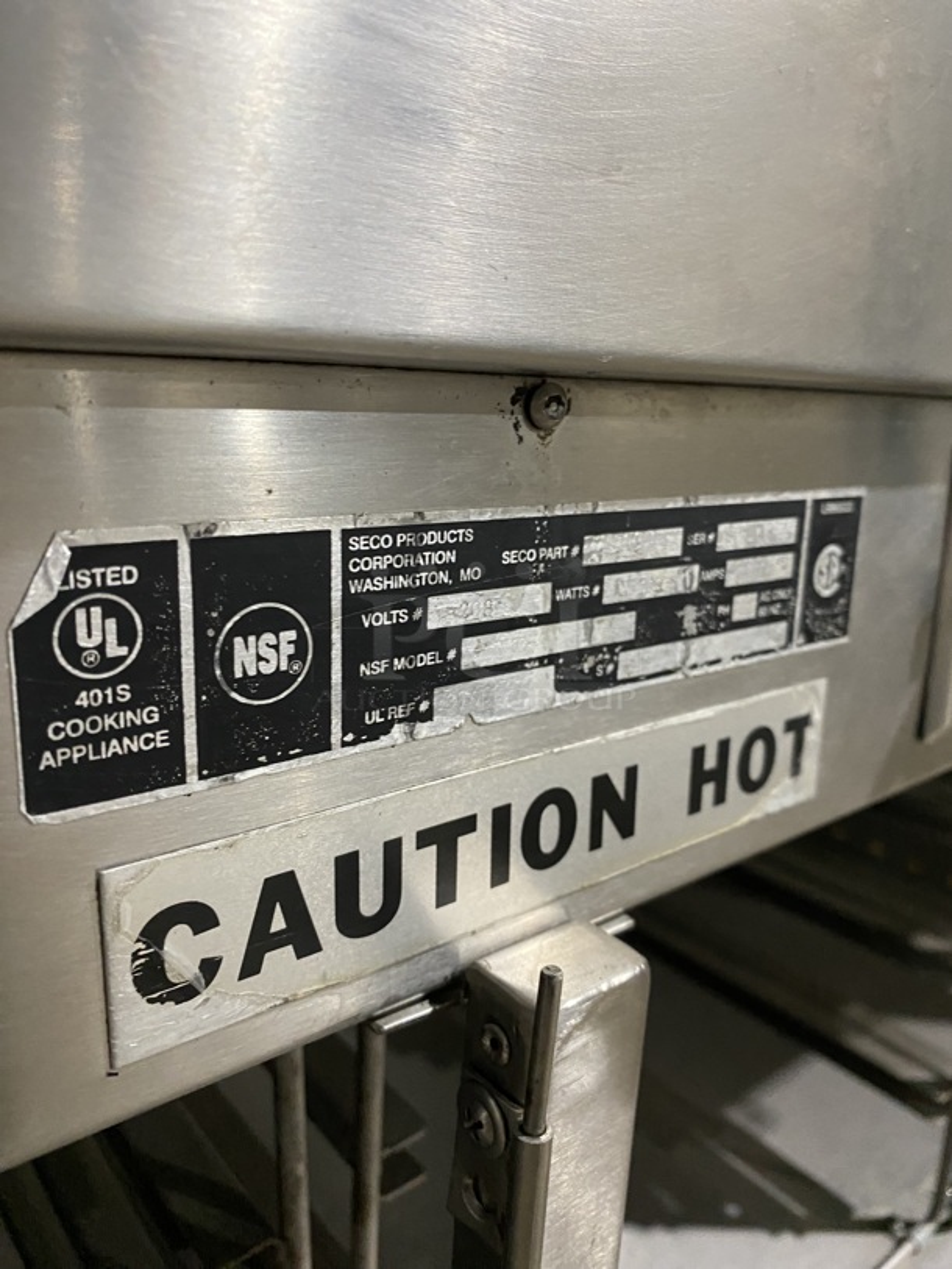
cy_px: 634
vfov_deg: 69.4
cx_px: 476
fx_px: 916
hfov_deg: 54.9
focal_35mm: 25
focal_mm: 4.25
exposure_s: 1/60
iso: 320
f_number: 1.8
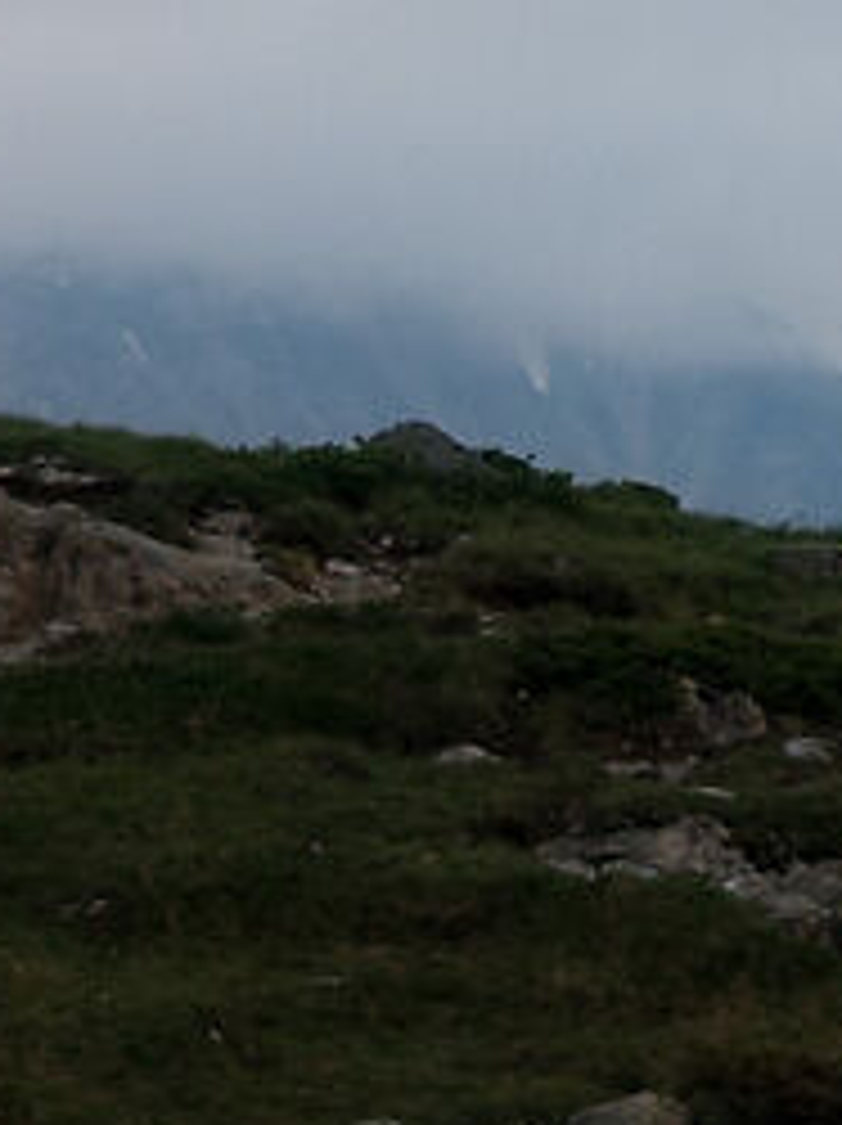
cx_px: 117
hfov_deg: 2.1
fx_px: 23424
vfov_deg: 2.8
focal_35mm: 721
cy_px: 936
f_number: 9
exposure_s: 1/18
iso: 200
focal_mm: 52.4
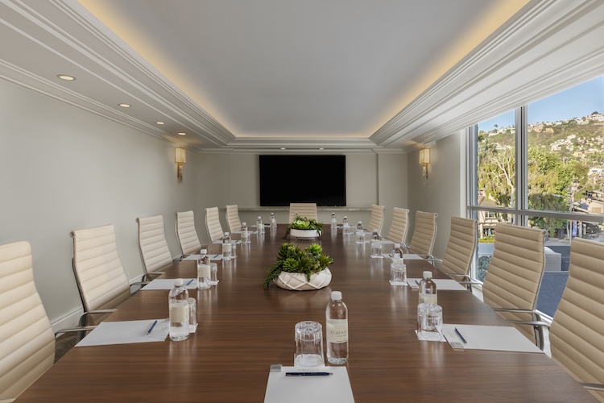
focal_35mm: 21
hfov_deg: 81.2
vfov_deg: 59.5
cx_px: 302
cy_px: 202
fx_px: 352
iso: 800
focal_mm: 21
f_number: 20
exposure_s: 1/2
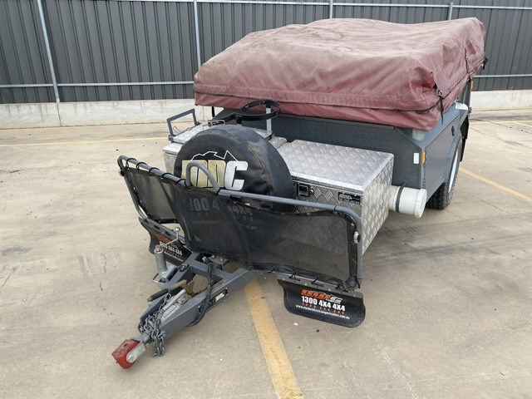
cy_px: 200
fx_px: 400
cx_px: 266
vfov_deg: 53.1
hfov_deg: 67.3
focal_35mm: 26
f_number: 1.8
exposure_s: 1/252
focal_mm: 4.25
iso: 32
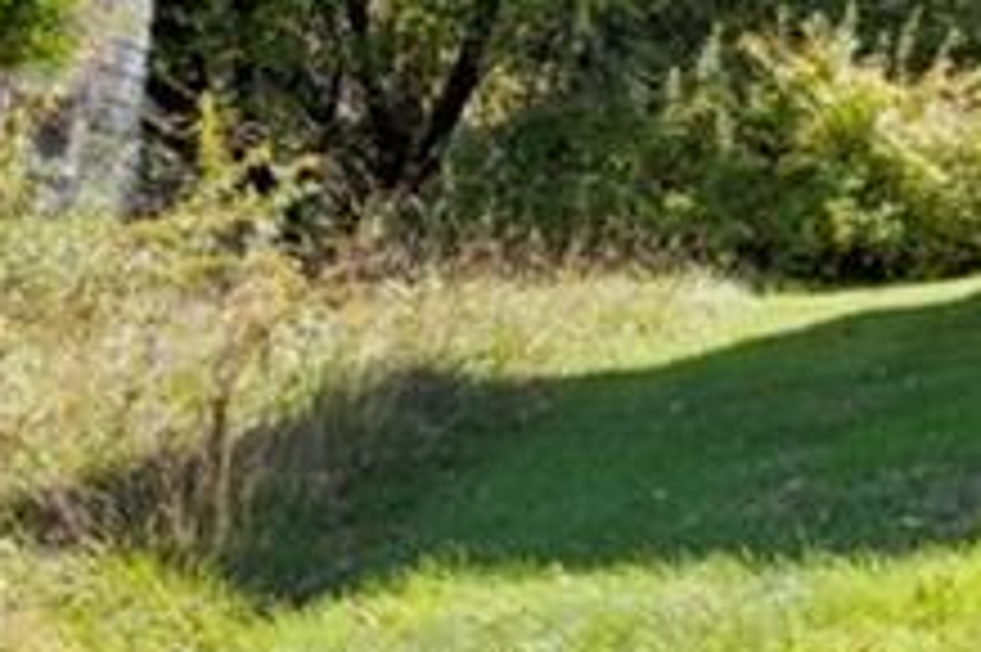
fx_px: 2106
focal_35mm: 77
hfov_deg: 17.1
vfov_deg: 17.2
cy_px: -13
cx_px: 2074
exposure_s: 1/125
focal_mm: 16.5
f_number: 8
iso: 400
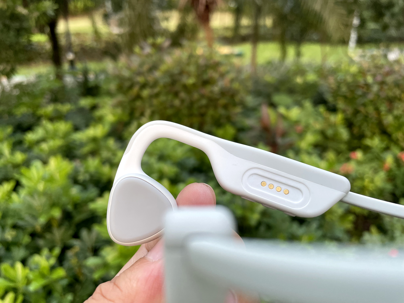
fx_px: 303
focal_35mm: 26
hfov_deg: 67.3
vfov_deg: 53.1
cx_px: 202
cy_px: 152
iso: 125
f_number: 1.6
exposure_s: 1/119
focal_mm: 4.2
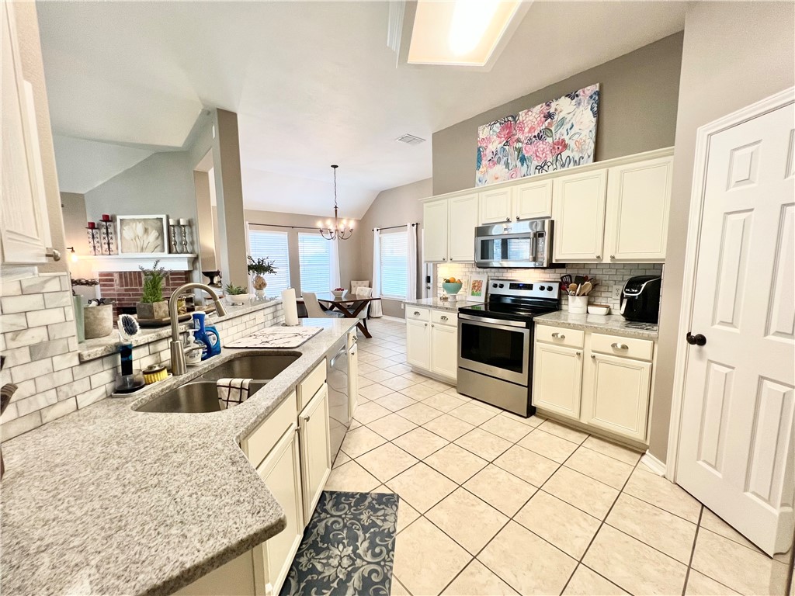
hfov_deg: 106.2
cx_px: 398
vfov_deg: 89.9
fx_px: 299
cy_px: 298
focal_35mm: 13
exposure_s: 1/120
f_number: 1.8
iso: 200
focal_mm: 1.57
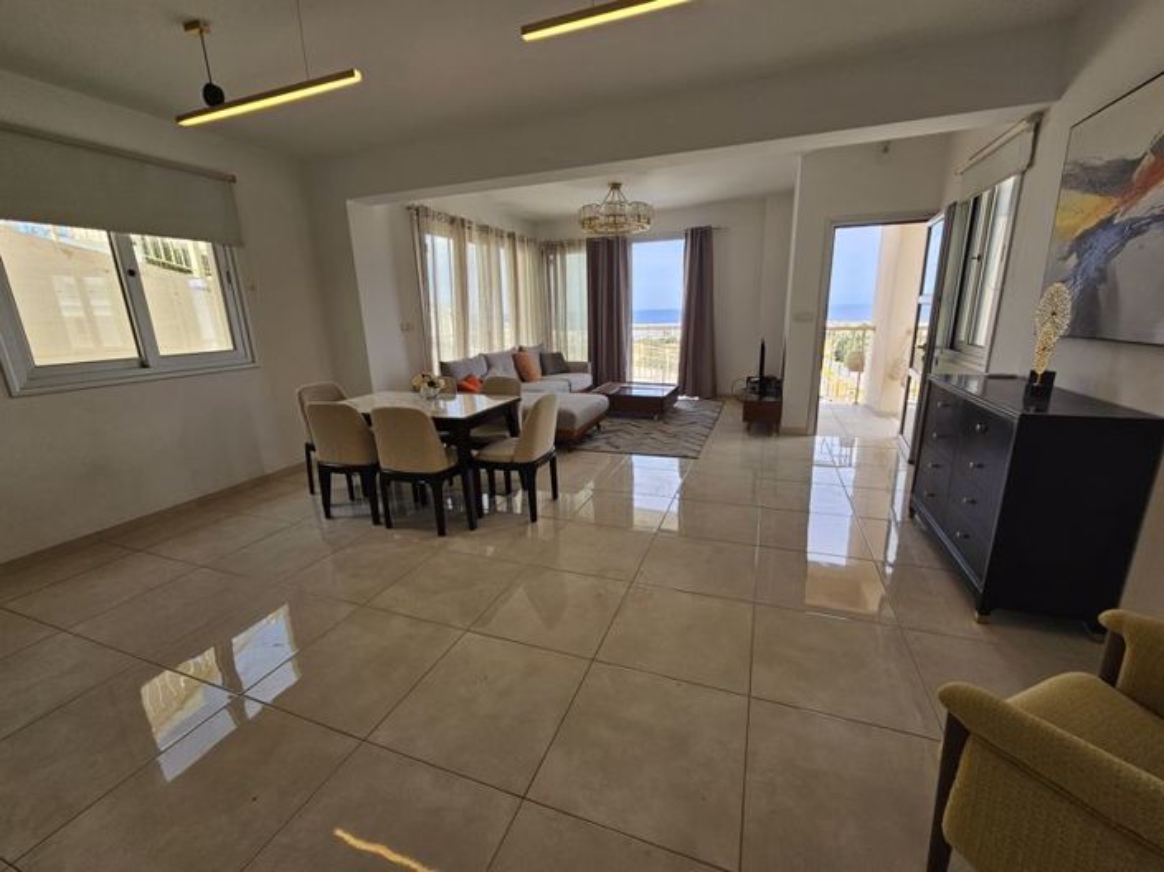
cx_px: 582
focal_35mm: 13
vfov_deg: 89.9
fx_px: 437
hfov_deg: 106.2
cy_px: 436
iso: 50
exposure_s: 1/271
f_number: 2.2
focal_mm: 2.2
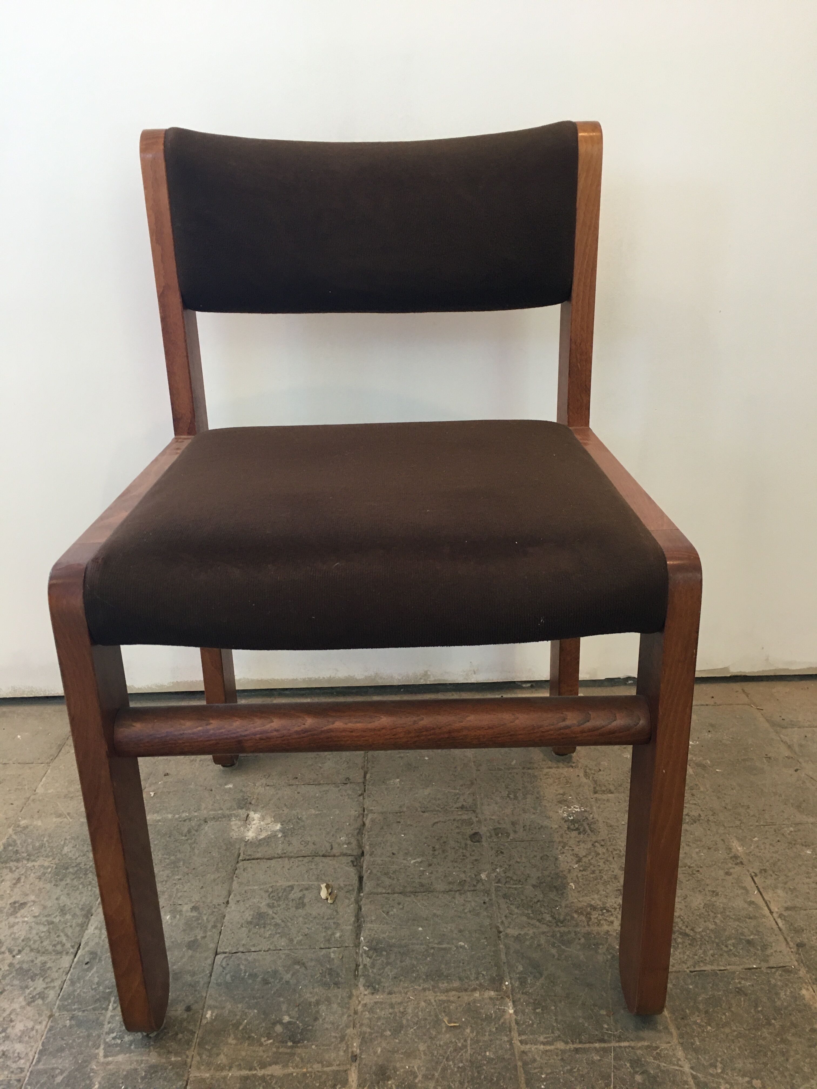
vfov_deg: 61.7
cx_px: 408
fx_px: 913
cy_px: 544
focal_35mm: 29
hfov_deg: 48.2
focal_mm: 4.15
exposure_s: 1/33
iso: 125
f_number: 2.2
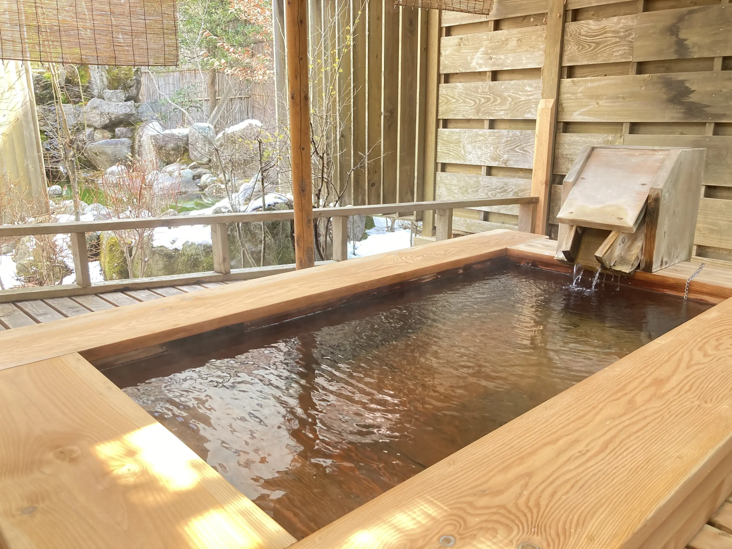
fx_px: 592
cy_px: 274
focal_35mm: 28
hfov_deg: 63.4
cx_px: 366
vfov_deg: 49.7
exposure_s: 1/71
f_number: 1.8
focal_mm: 3.99
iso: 80
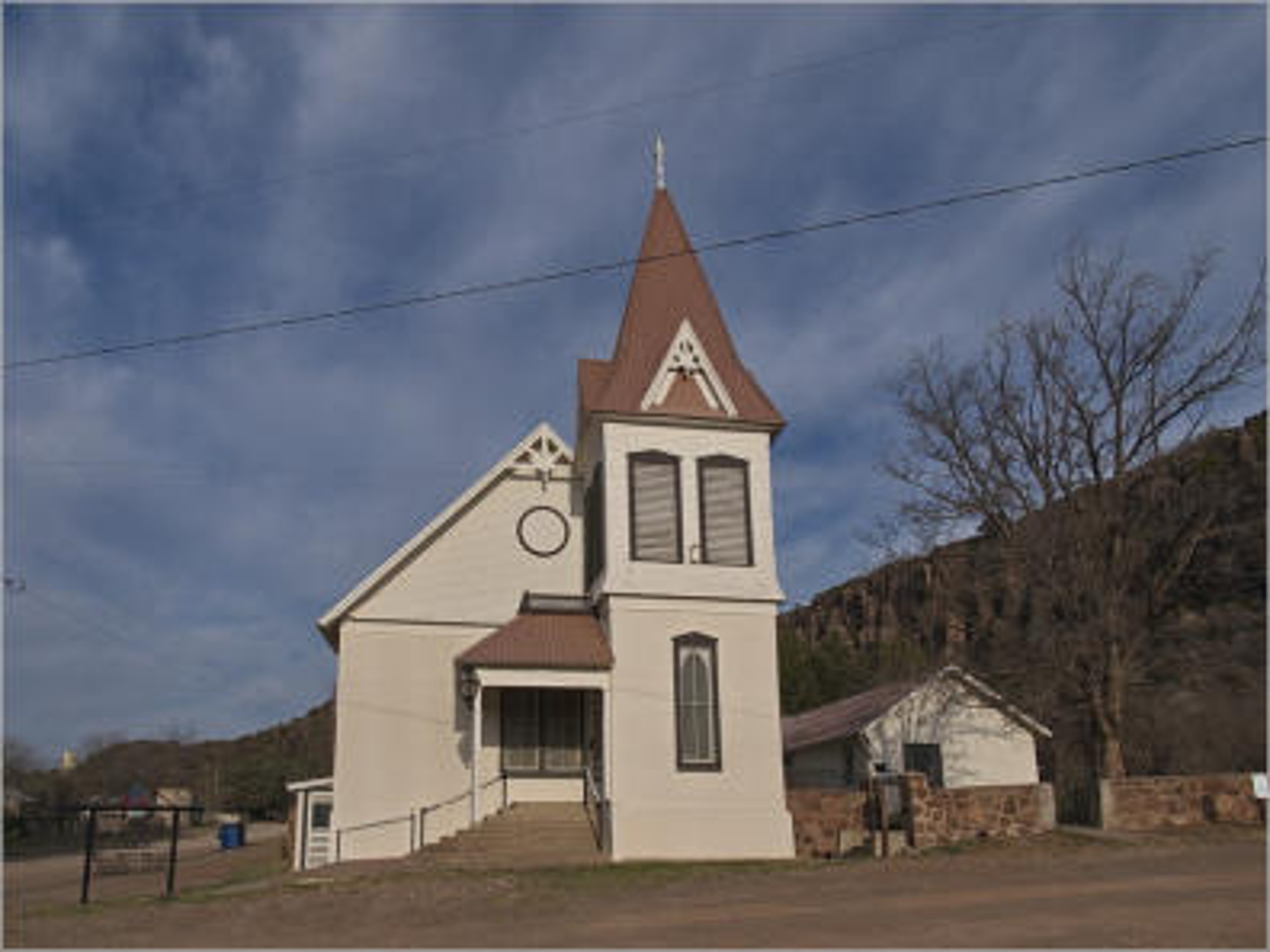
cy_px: 476
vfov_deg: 56.8
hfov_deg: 71.6
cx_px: 635
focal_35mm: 24
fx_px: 881
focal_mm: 12
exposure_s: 1/800
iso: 200
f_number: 9
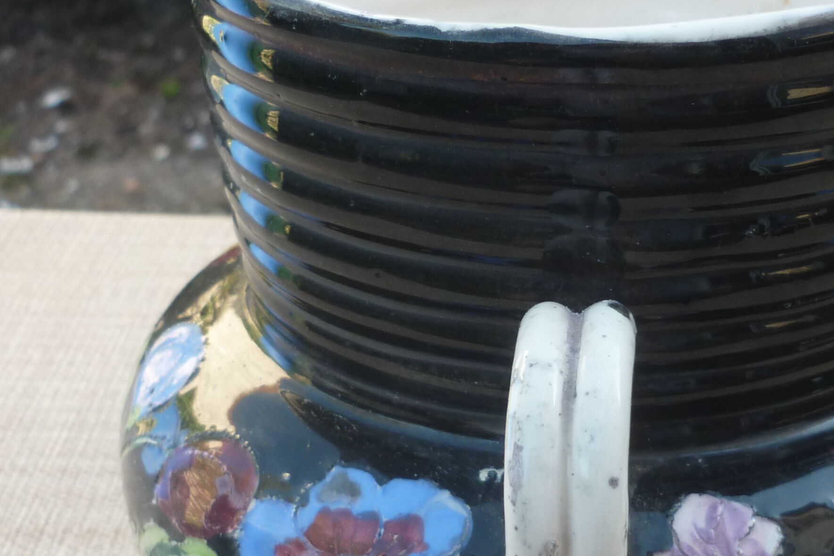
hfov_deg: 28.2
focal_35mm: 71
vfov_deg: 19.2
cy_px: 342
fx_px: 1645
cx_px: 574
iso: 80
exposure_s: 1/125
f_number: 2.8
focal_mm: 5.5
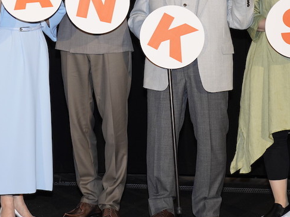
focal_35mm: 85
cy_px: 26
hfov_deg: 22.7
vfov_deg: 17.2
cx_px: 57
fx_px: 712
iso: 1600
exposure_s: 1/250
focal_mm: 43
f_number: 5
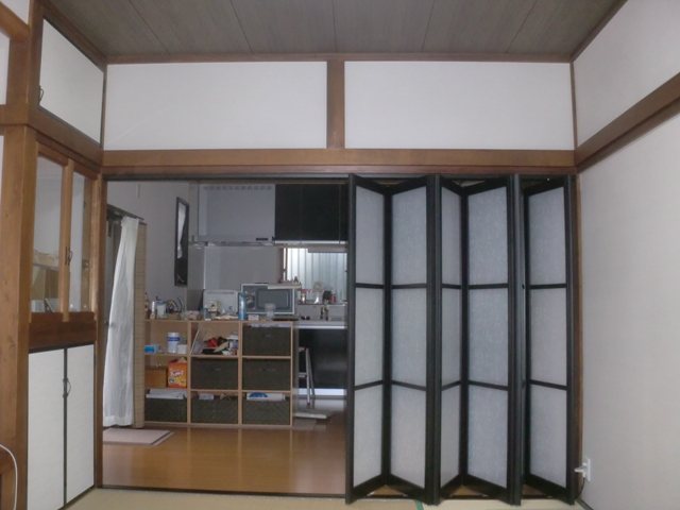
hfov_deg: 52.6
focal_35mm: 35
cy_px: 255
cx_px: 340
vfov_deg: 40.7
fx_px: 688
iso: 400
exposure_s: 1/60
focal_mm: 6.3
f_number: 3.1
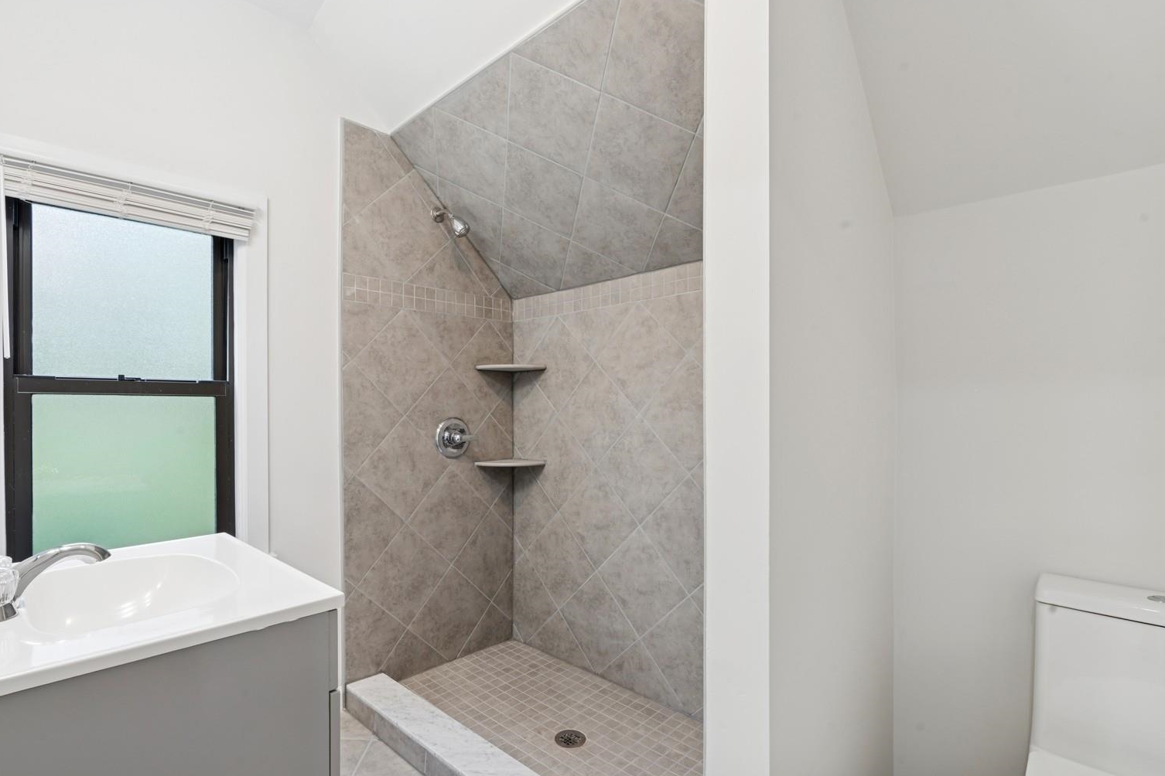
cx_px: 548
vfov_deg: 70.4
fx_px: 550
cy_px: 390
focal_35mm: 17
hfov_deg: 93.2
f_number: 11
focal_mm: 16
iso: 100
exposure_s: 1/2
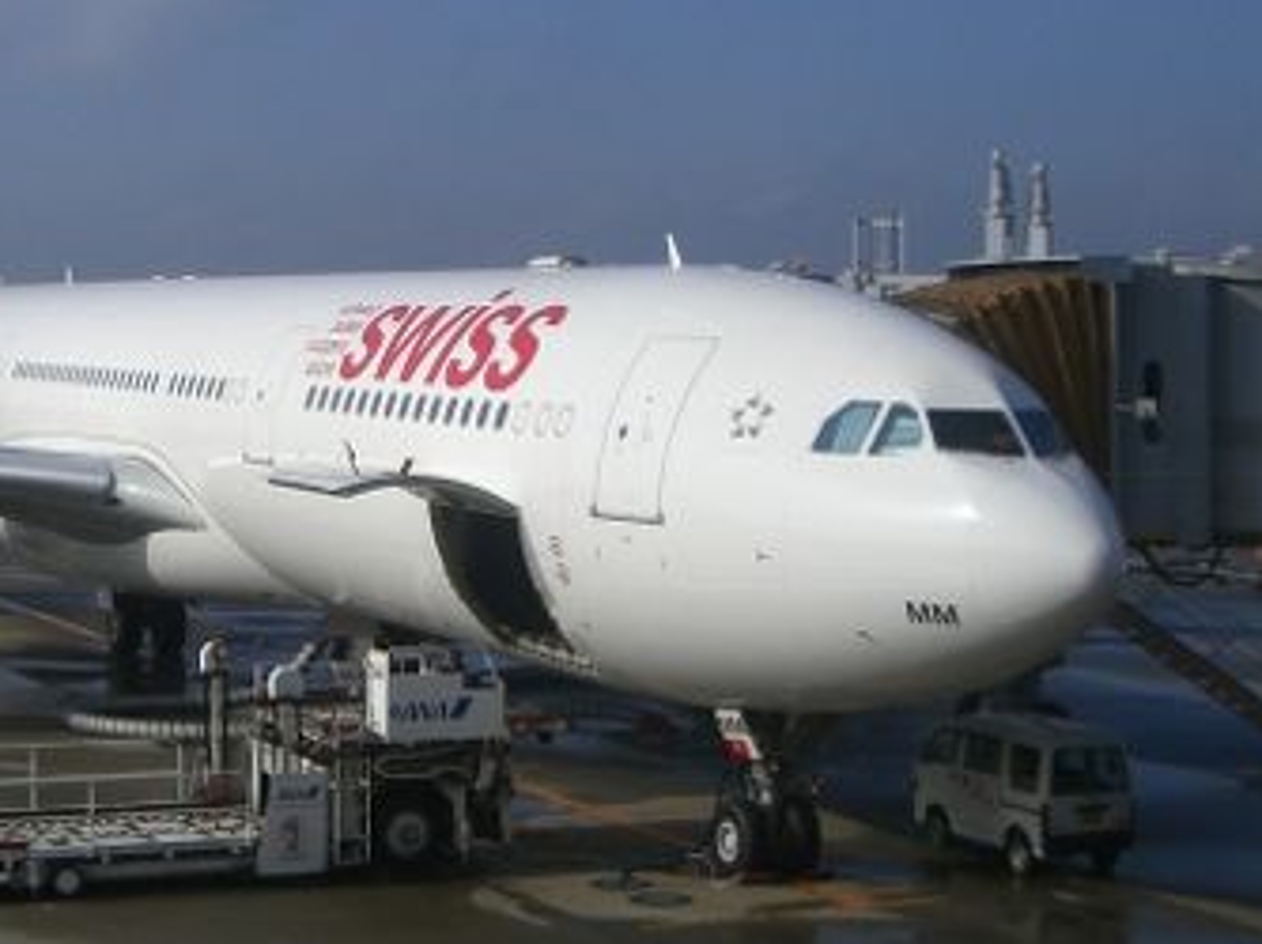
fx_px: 2696
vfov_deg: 19.9
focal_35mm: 74
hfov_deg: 26.2
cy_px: 425
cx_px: 408
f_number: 4.3
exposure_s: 1/400
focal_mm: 6.2
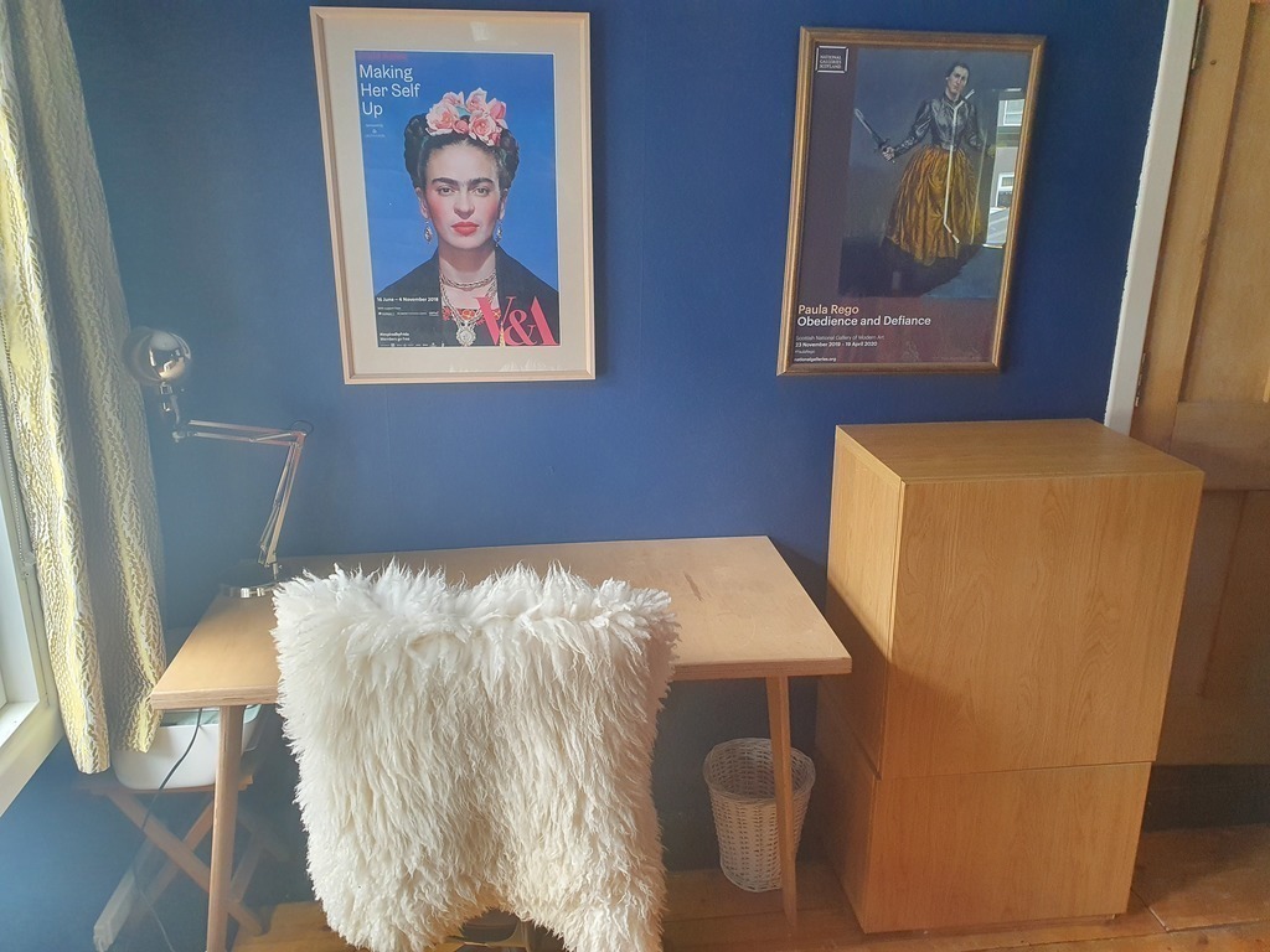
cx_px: 635
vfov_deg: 53.1
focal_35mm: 26
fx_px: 954
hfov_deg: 67.3
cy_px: 476
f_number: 2.4
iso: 320
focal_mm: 4.32
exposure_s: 1/120
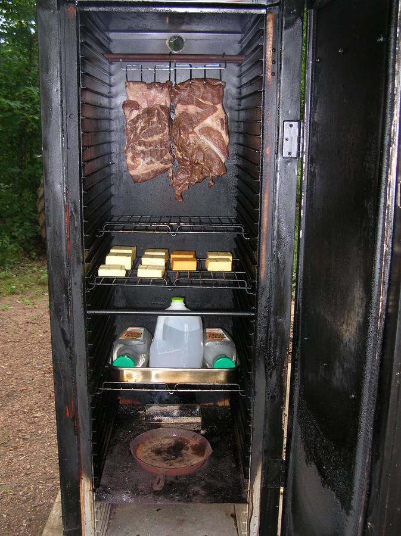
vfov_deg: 44.8
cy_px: 268
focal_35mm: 42
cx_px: 200
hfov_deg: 34.3
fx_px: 650
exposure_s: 1/60.1
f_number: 2.8
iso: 50
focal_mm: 6.9
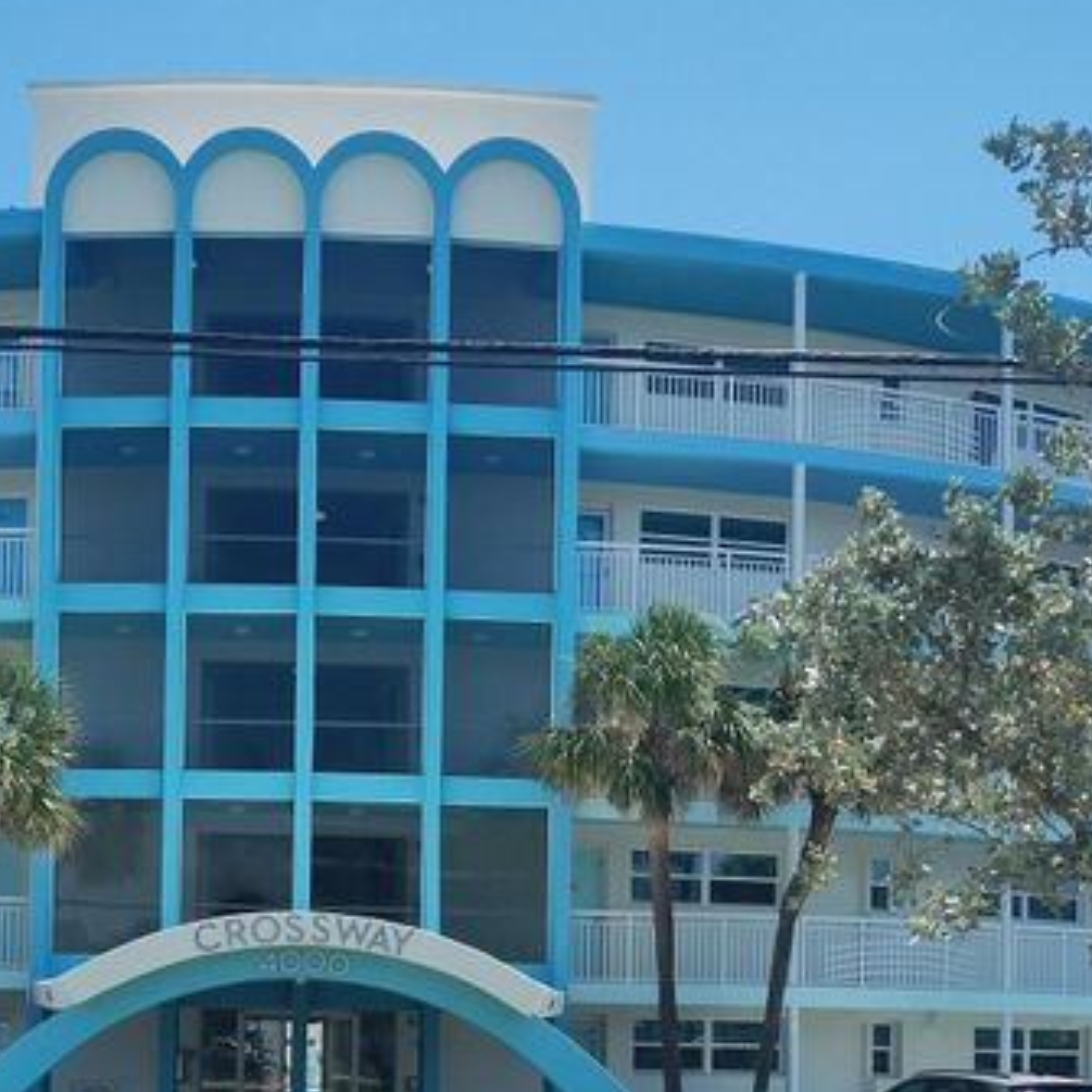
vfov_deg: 36.0
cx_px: 303
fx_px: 1570
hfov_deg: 37.6
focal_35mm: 44
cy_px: 989
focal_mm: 4.71
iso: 101
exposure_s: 1/4992
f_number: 1.7
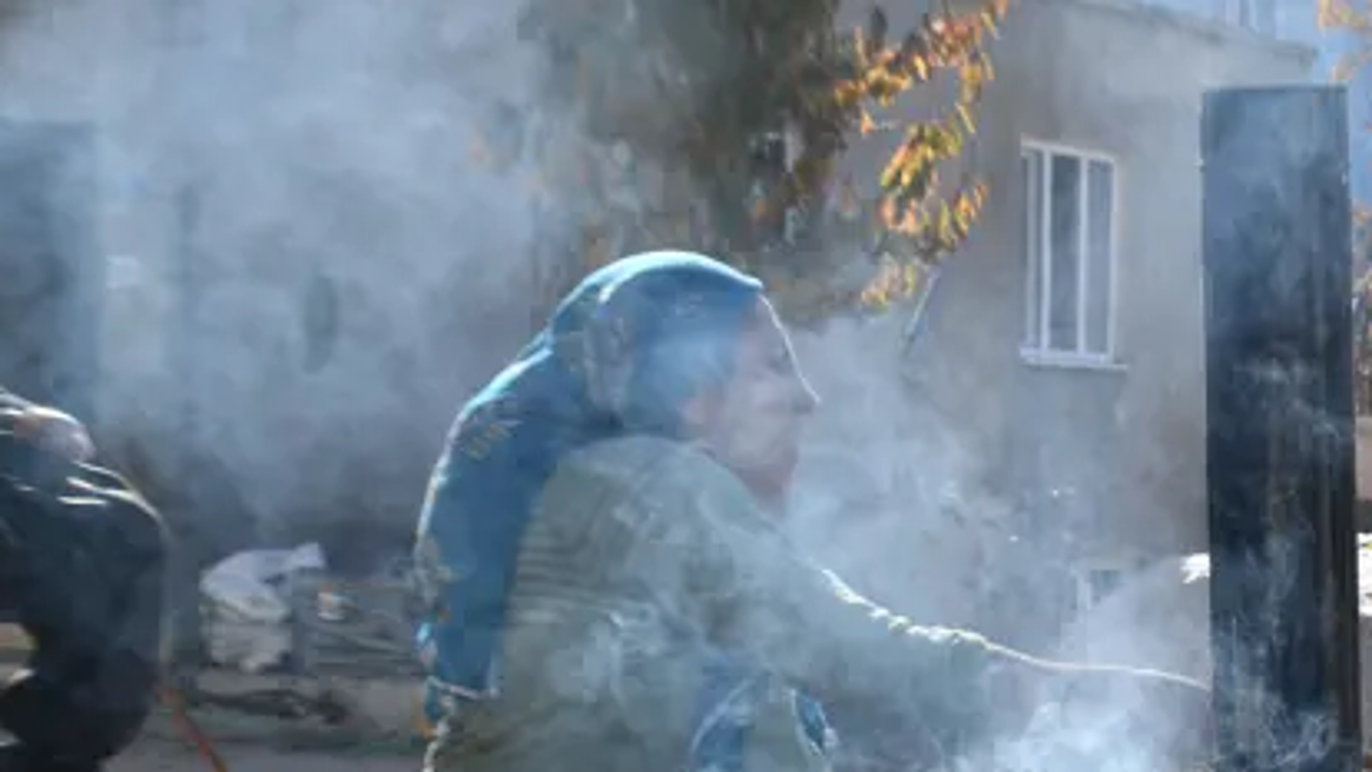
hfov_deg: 22.8
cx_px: 1418
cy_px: 628
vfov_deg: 13.5
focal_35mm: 89
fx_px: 3238
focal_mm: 27
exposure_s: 1/250
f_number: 8
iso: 100
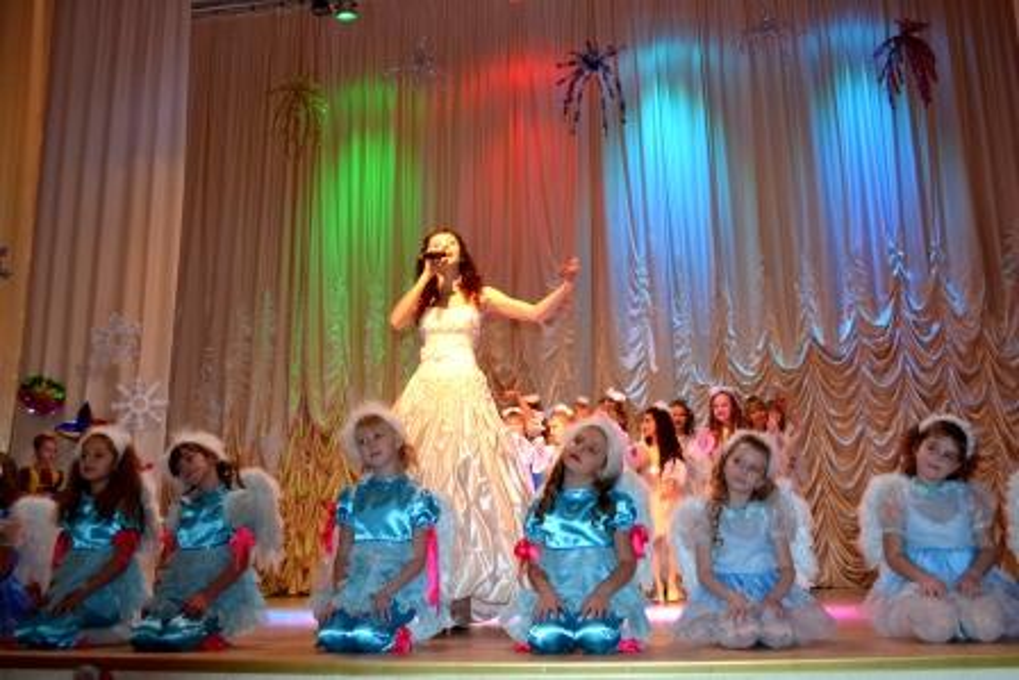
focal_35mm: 36
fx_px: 1019
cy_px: 340
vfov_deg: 36.9
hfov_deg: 53.1
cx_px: 510
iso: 1400
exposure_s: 1/60
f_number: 4
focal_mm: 24
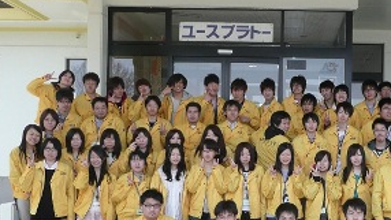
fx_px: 601
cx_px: 297
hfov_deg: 35.2
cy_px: 157
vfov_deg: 20.6
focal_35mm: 58
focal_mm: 4.6
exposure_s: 1/250
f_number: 3.3
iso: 100
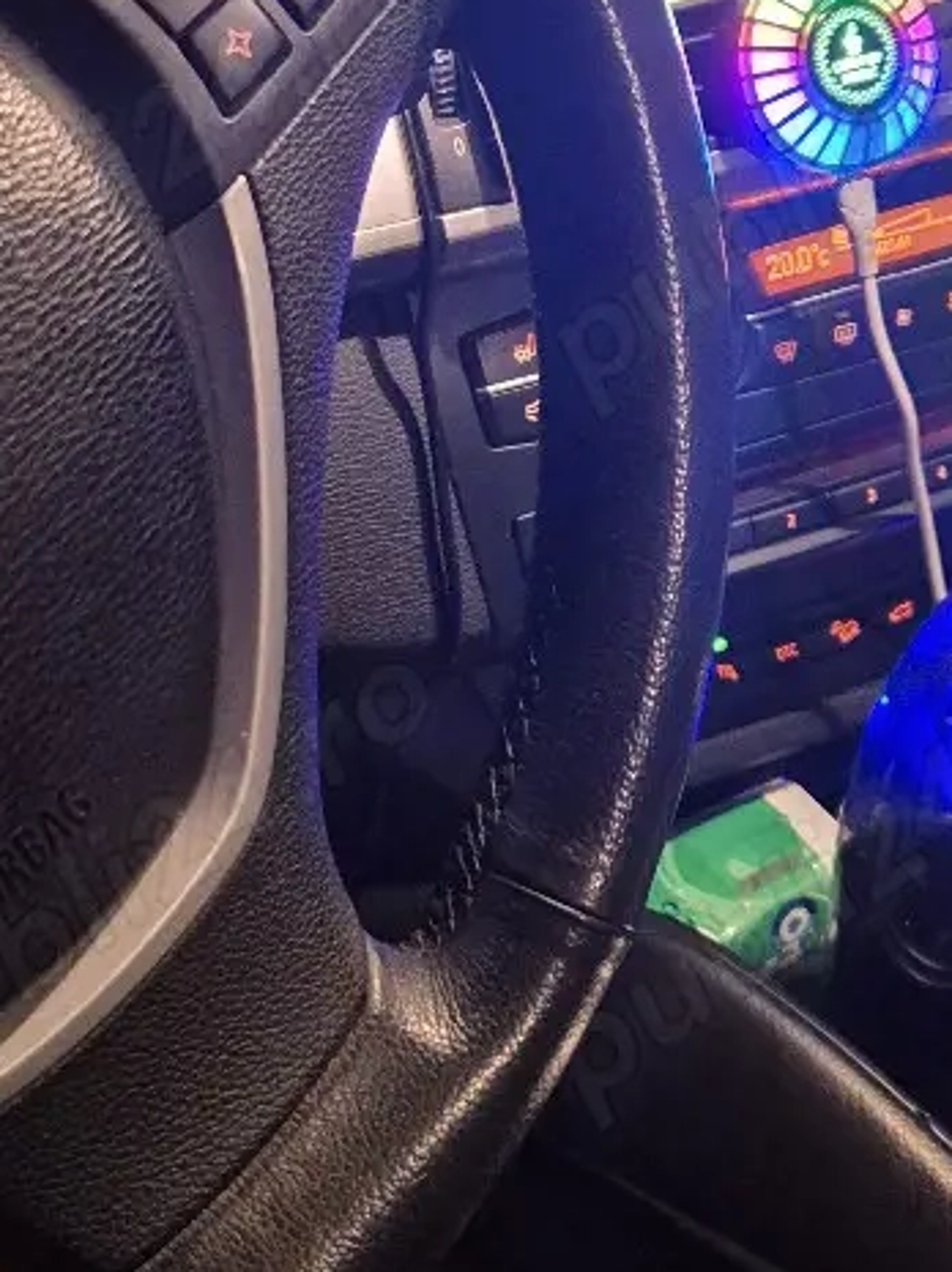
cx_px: 317
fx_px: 2423
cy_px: 275
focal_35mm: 66
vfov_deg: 28.8
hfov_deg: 22.1
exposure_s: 1/17
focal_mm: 5.4
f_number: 1.8
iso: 2000
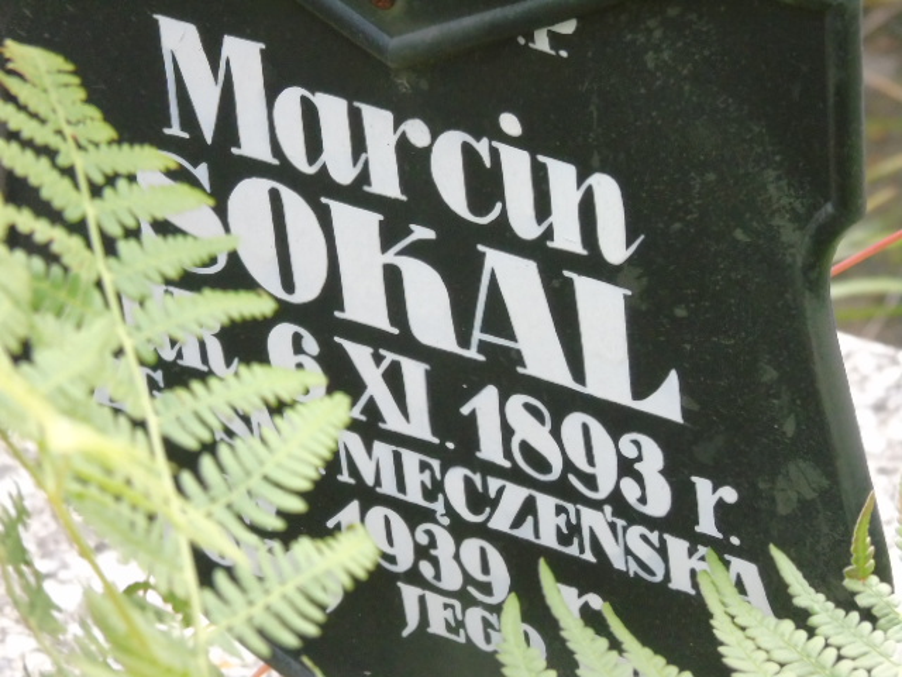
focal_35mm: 317
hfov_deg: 6.3
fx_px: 8260
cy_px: 338
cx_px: 451
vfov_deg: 4.7
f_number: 5.1
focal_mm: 57
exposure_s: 1/200
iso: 800
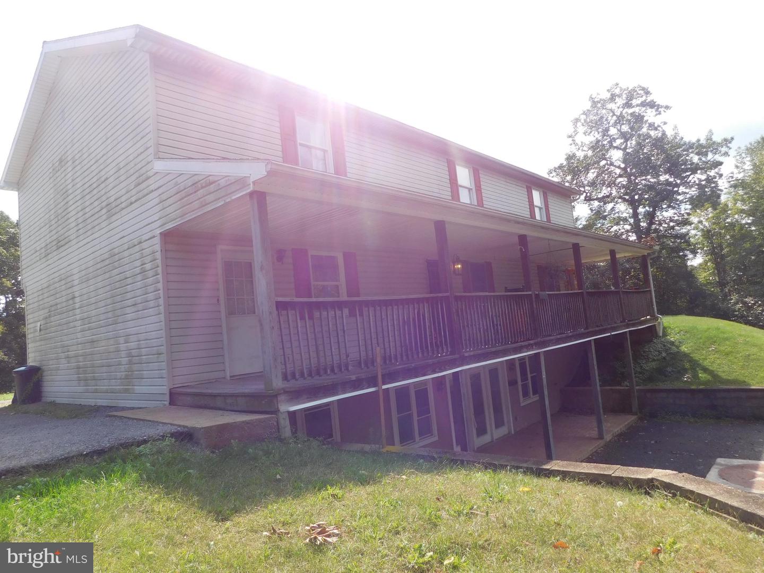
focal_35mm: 23
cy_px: 286
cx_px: 382
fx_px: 508
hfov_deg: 73.9
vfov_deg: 58.9
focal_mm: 4
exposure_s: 1/800
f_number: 3
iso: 125
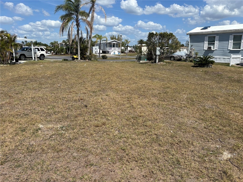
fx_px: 183
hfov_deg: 67.3
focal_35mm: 26
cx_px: 122
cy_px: 91
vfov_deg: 53.1
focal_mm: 5.96
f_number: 1.6
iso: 50
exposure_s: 1/4854
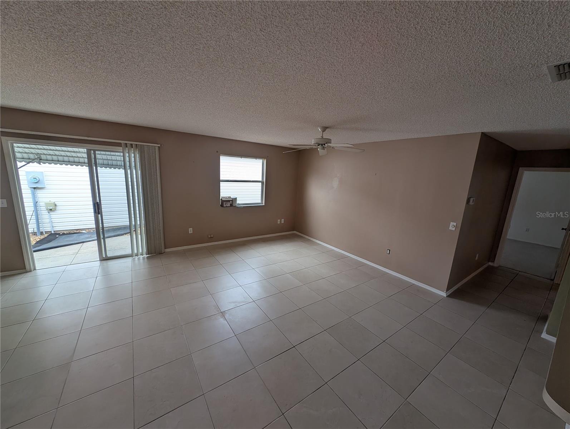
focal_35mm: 12
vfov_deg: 94.6
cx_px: 285
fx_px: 198
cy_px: 214
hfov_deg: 110.5
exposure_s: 1/147
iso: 36
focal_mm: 2.23
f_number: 1.95
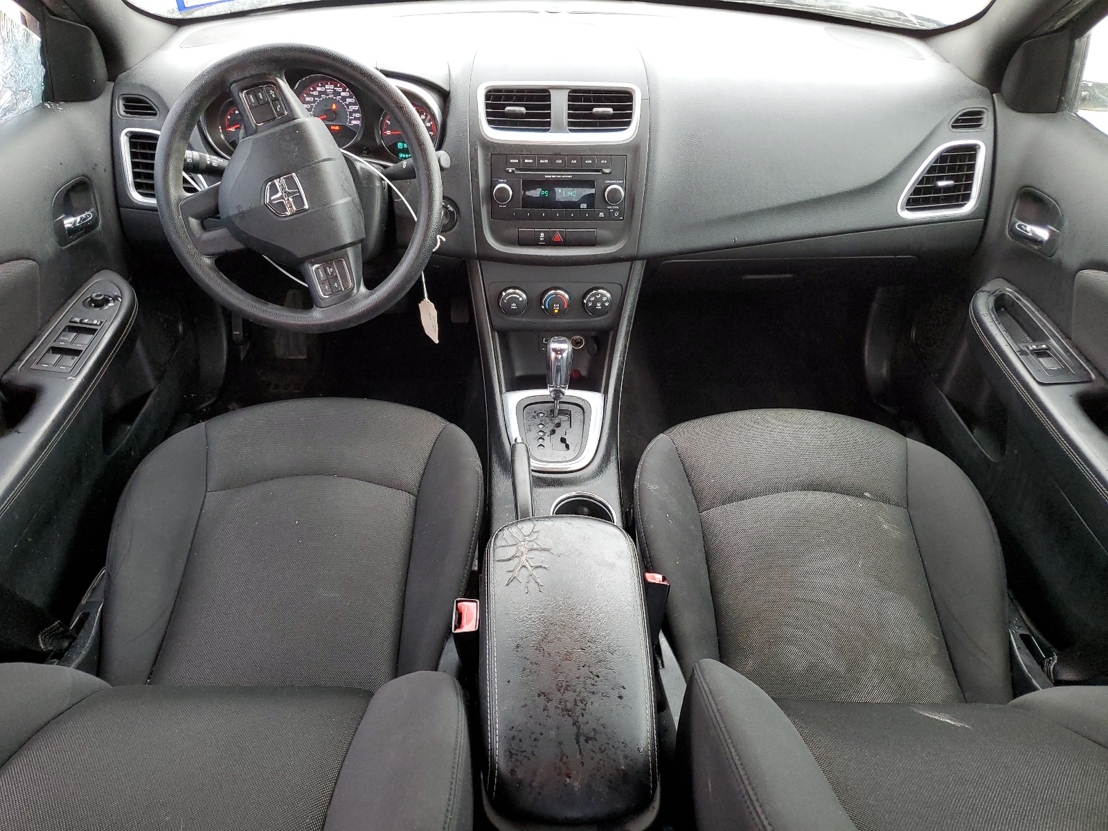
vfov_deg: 53.1
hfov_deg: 67.3
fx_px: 832
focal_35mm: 26
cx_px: 554
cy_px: 416
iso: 143
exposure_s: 1/60.2
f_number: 1.5
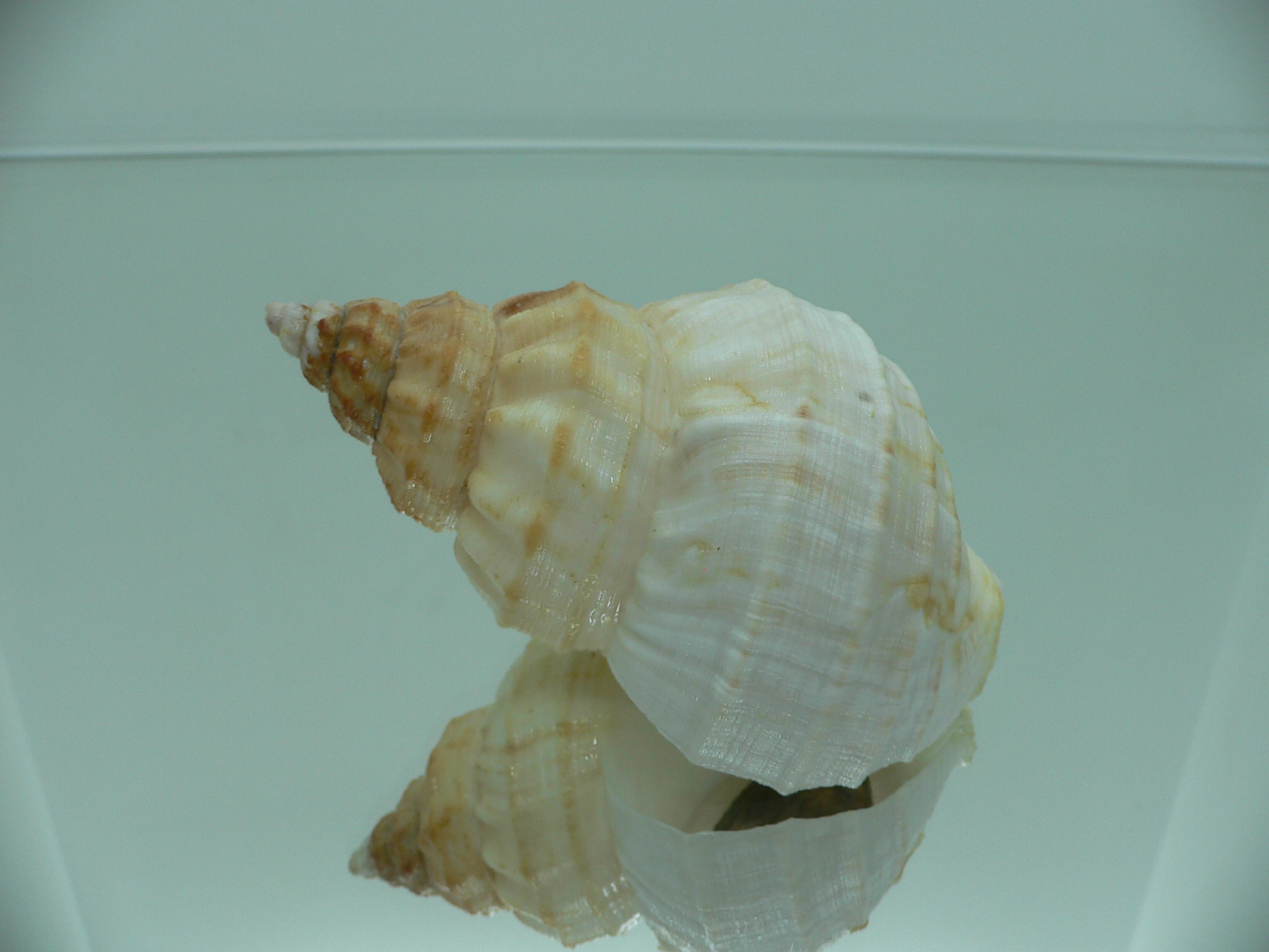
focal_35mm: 35
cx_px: 634
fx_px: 1283
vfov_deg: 40.7
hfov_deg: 52.6
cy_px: 476
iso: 80
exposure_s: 1/80
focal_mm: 4.6
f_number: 2.8
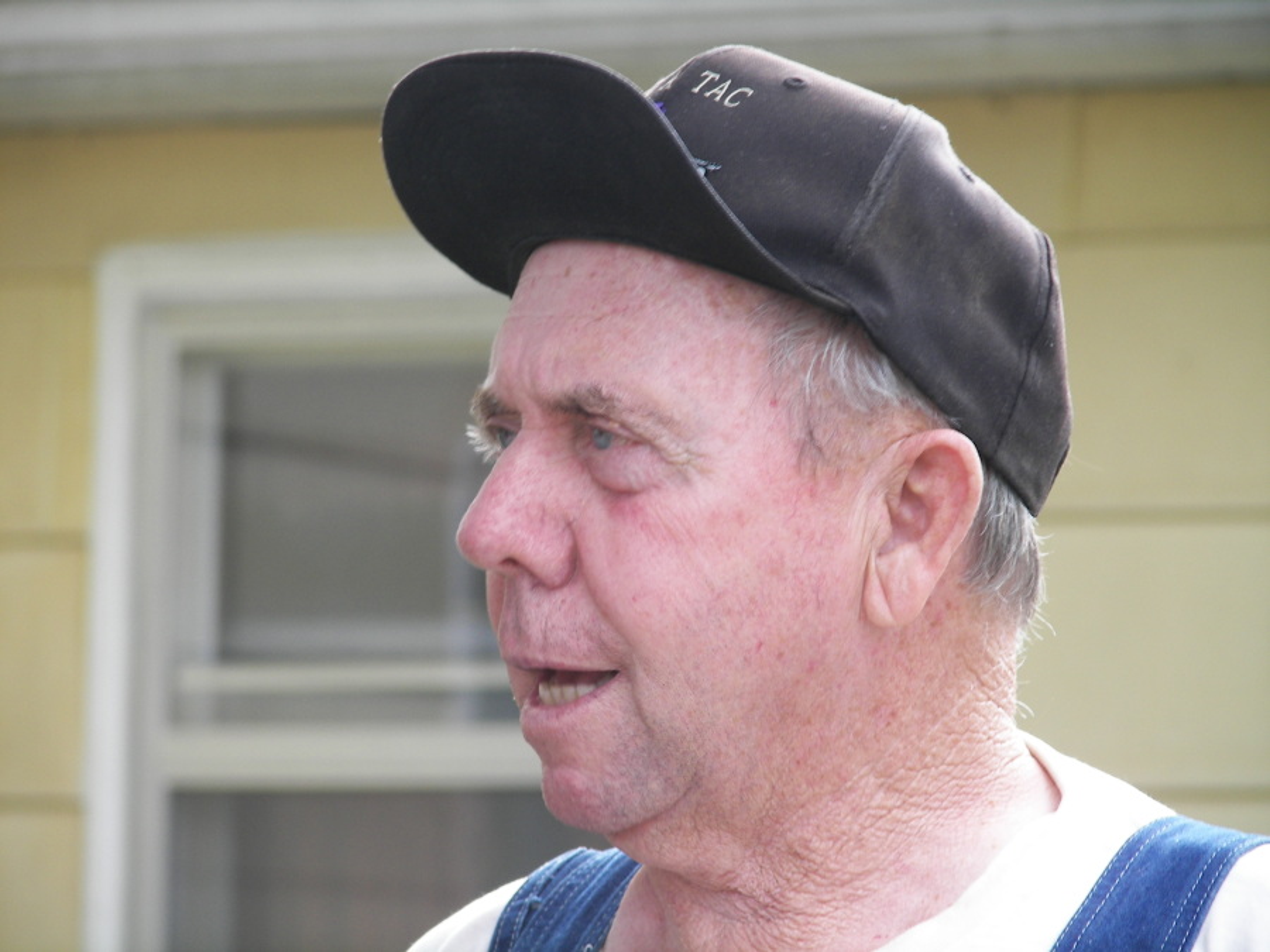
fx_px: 10273
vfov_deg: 5.3
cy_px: 476
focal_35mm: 280
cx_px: 635
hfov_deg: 7.1
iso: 50
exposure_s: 1/60
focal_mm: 46.4
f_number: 3.6
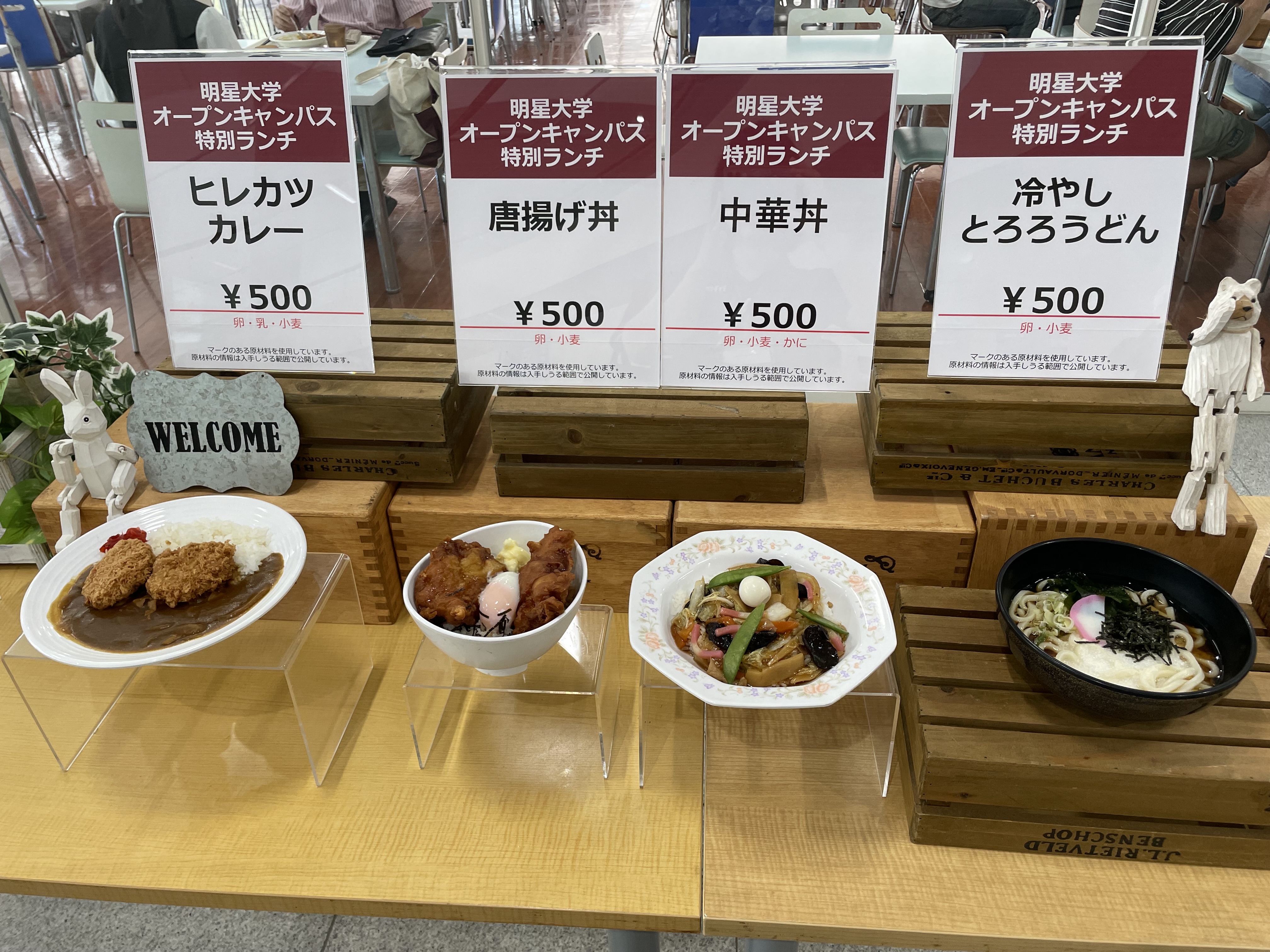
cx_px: 635
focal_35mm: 26
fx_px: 954
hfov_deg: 67.3
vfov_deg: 53.1
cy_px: 476
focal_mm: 4.2
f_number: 1.6
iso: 80
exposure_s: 1/100
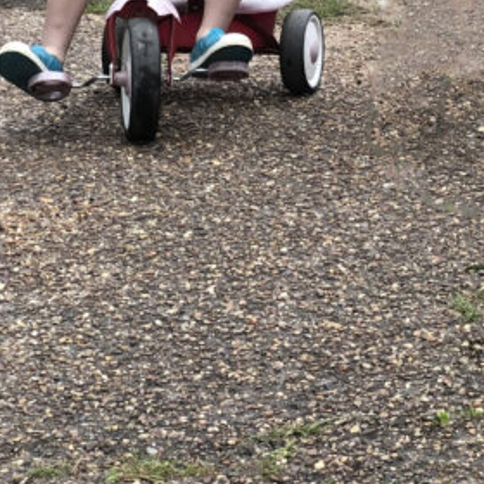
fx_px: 2658
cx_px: 866
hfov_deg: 9.9
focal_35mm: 168
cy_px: -67
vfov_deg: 10.3
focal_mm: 6
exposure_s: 1/120
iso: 32
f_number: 2.4
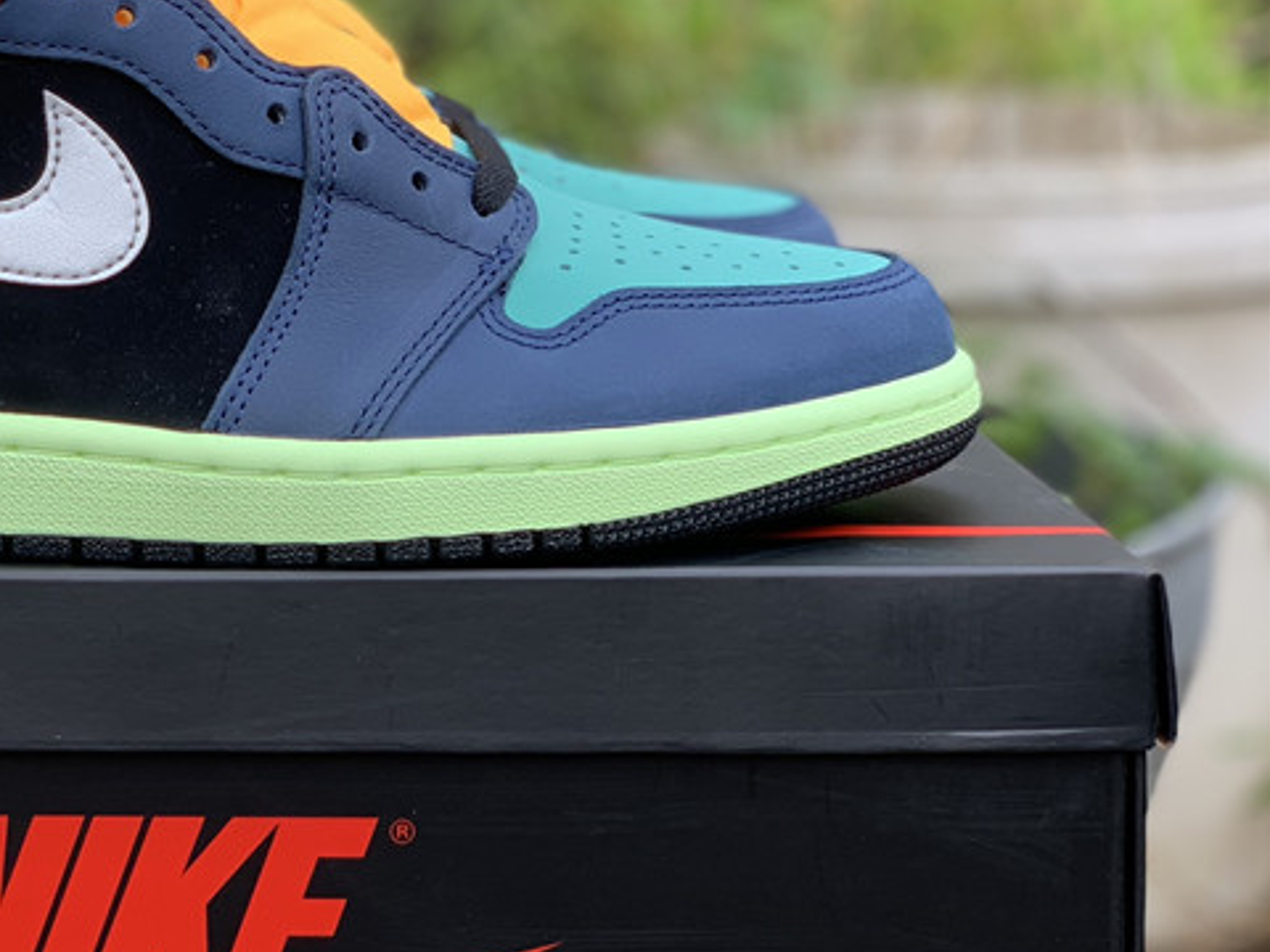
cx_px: 148
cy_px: 134
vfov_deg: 15.9
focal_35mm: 92
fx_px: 3375
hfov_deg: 20.9
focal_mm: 6
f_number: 2.4
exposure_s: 1/125
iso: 16
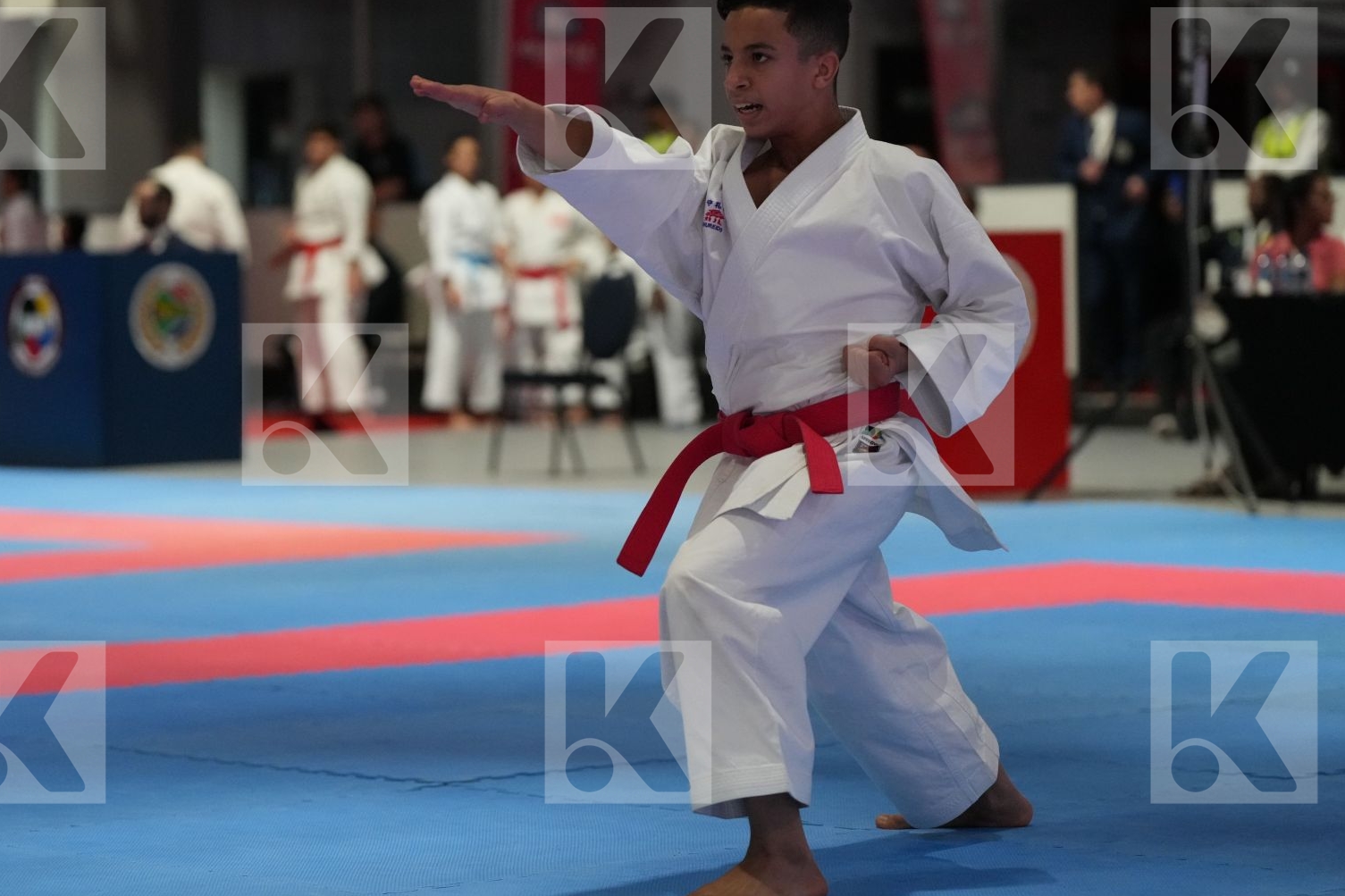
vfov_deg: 11.2
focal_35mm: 122
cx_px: 628
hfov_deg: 16.8
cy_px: 405
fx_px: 4557
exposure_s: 1/500
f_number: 2.8
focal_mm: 102
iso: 4000
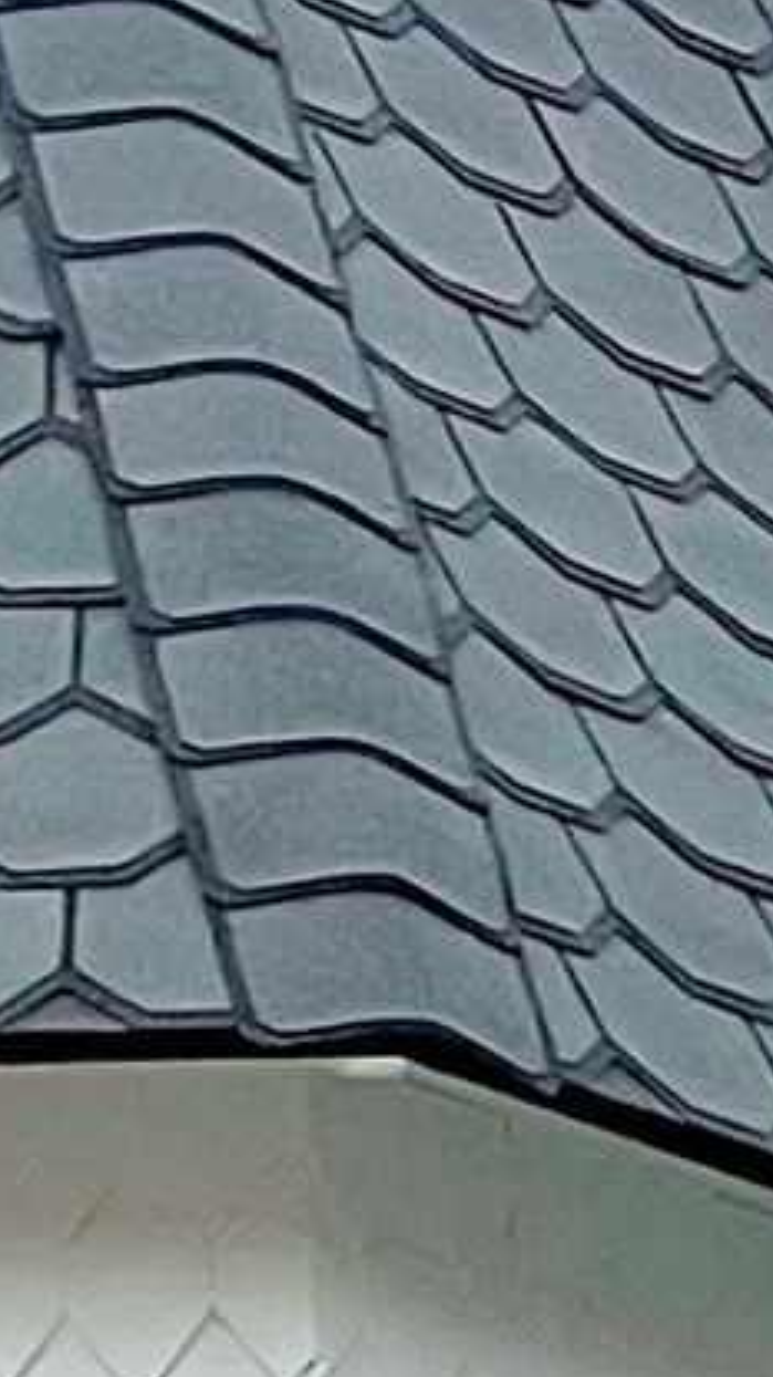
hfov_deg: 2.0
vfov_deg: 3.5
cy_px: 1609
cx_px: -90
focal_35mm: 621
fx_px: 22661
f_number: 2.8
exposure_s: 1/130
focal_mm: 9
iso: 32
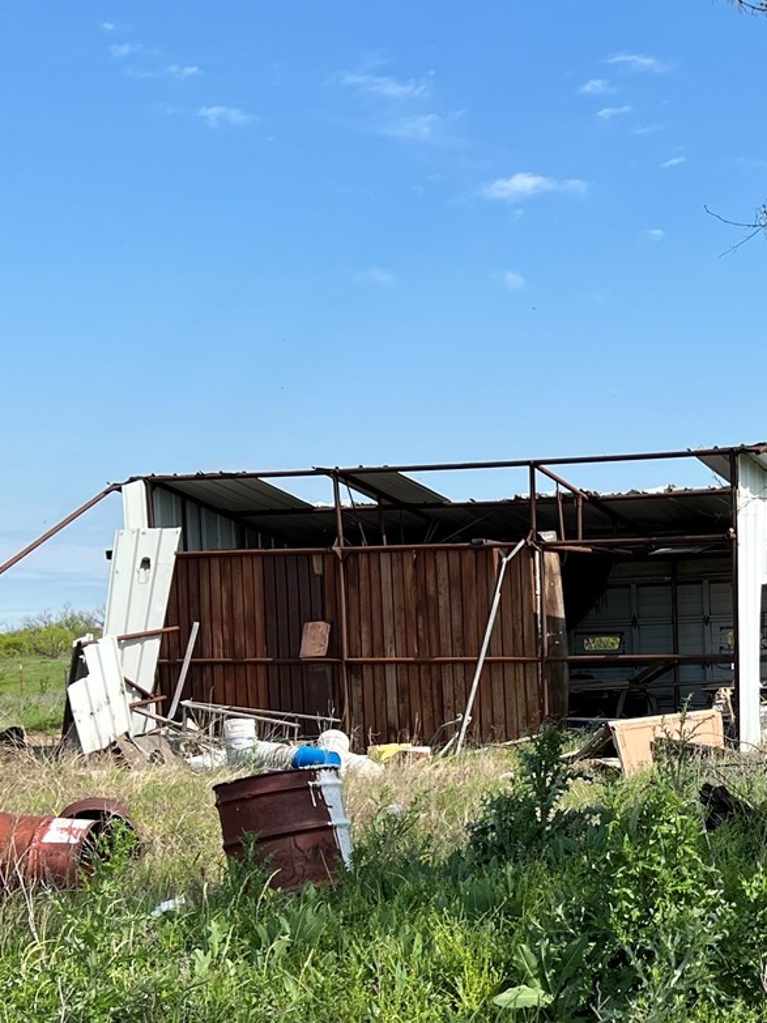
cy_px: 790
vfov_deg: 28.1
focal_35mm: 68
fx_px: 2009
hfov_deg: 21.1
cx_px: 696
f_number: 1.5
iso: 50
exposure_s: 1/3077
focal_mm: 5.7
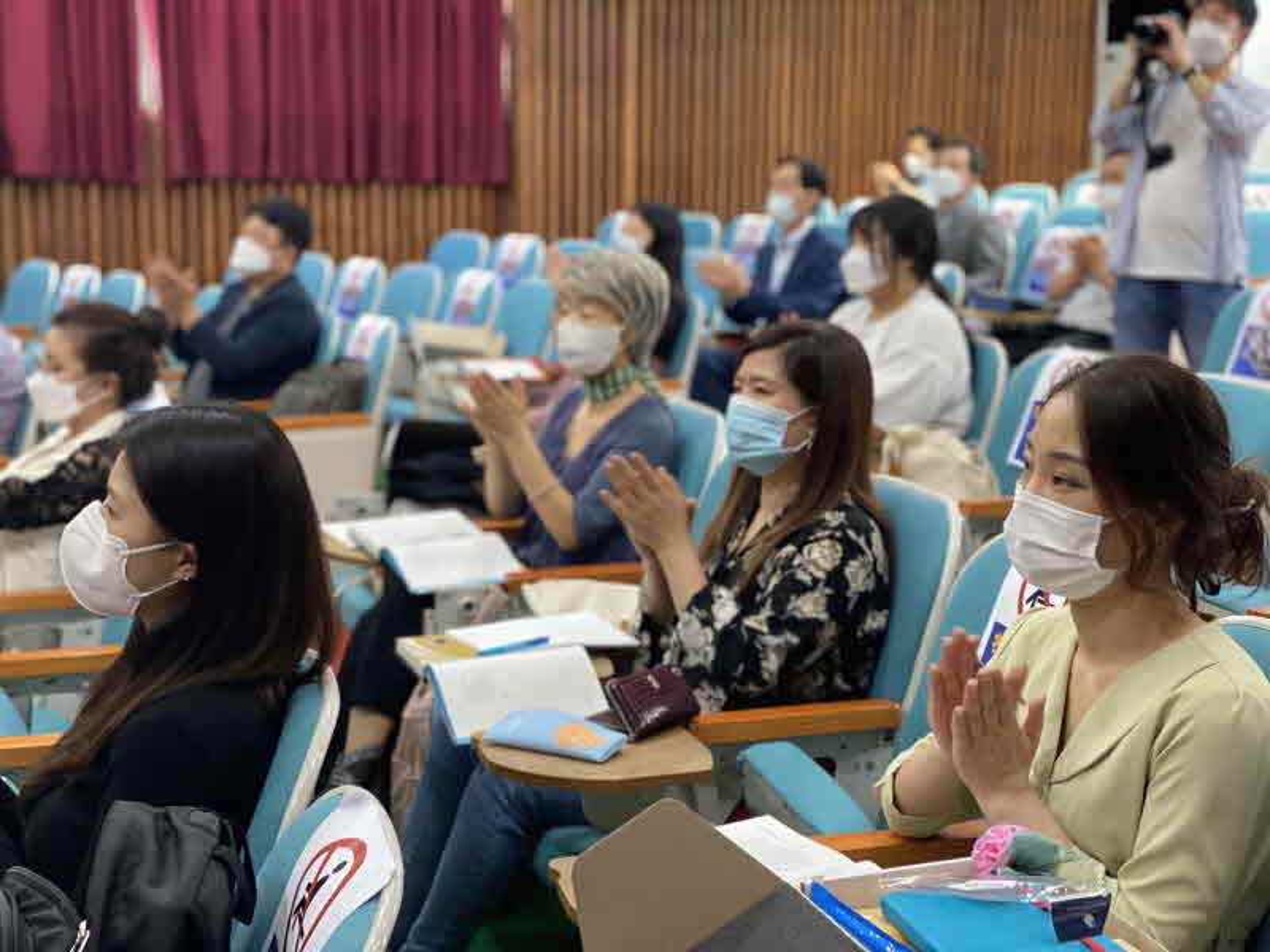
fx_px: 1908
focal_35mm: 52
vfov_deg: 28.0
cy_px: 476
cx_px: 635
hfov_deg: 36.8
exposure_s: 1/40
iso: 400
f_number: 2
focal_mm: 6
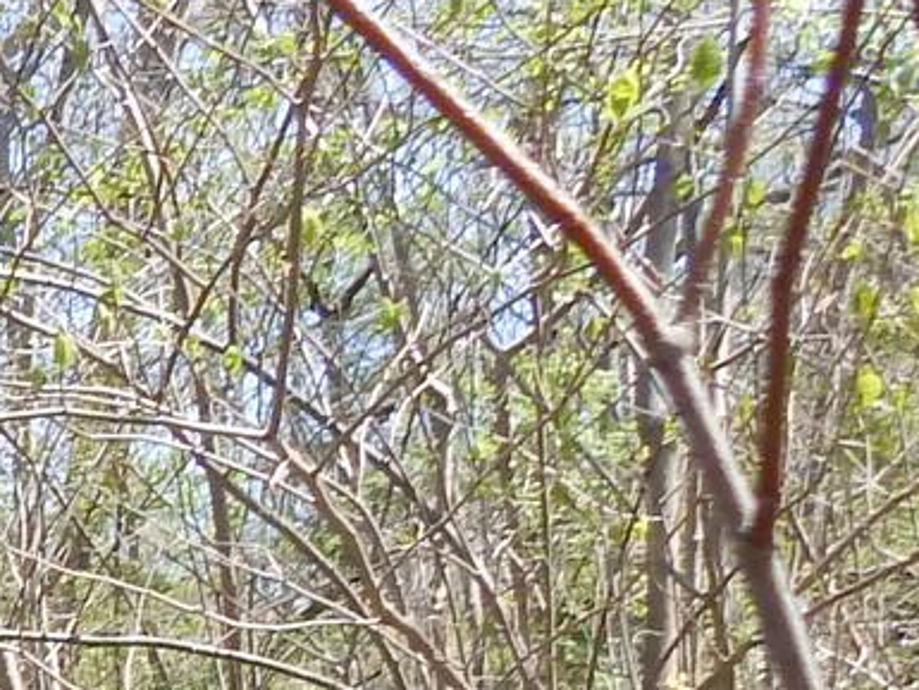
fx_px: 3107
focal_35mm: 117
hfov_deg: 13.8
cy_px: 1502
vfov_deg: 11.2
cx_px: -1024
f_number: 3
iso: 125
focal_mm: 4
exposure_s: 1/400
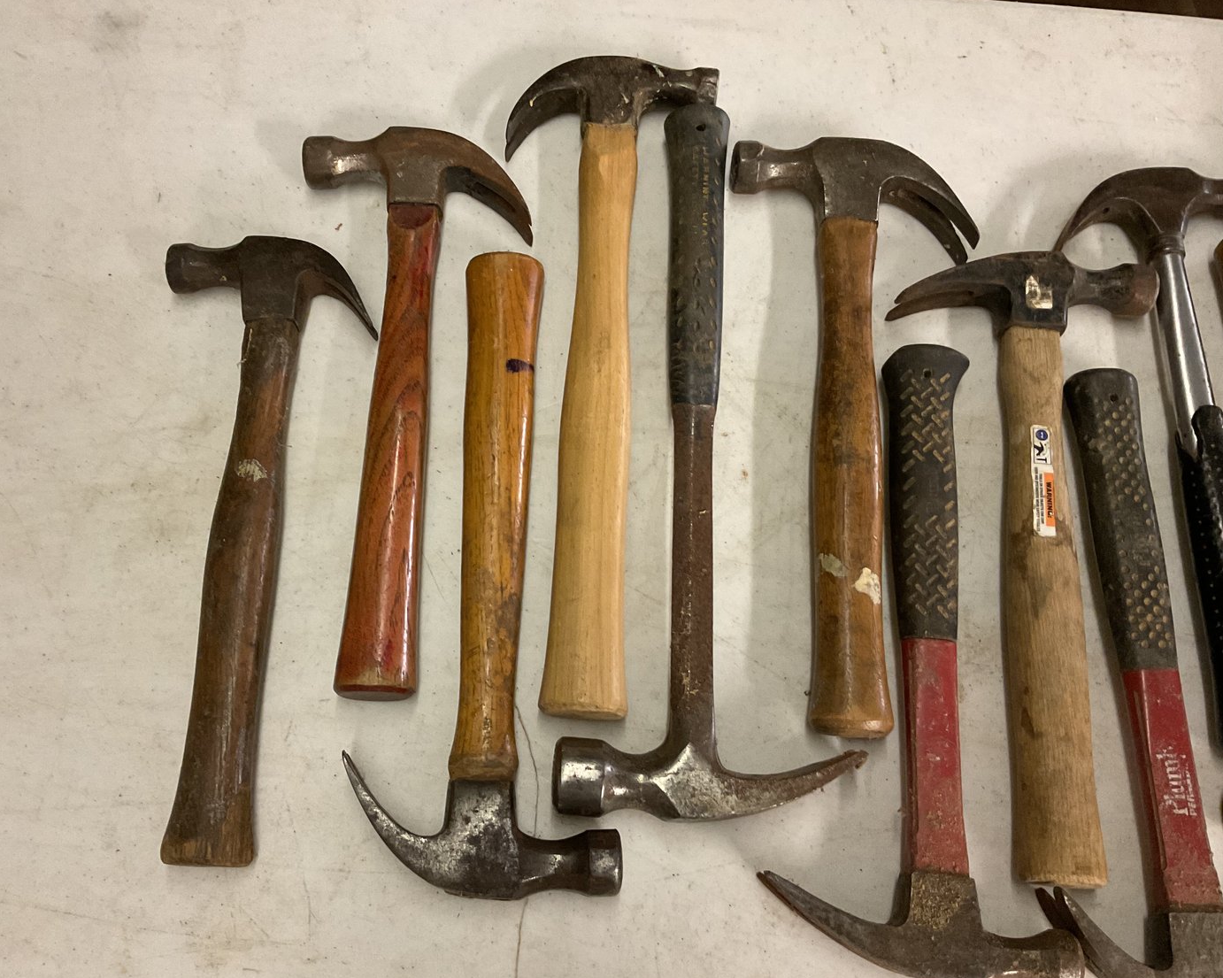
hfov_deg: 57.1
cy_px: 499
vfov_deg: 47.1
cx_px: 554
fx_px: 1122
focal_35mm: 31
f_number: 1.8
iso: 250
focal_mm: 3
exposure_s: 1/60
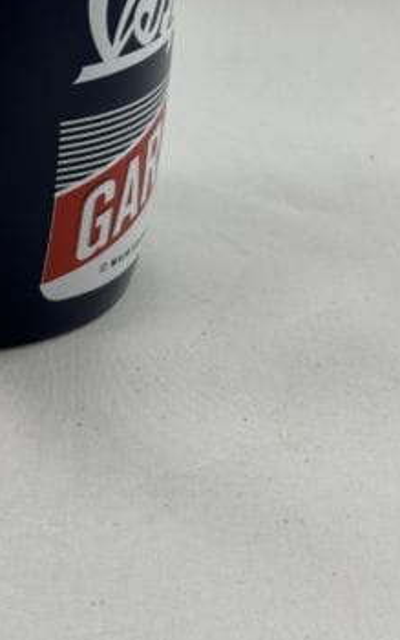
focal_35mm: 97
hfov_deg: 13.3
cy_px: 122
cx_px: -29
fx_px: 1690
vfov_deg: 21.1
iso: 64
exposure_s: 1/100
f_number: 1.78
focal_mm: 6.86
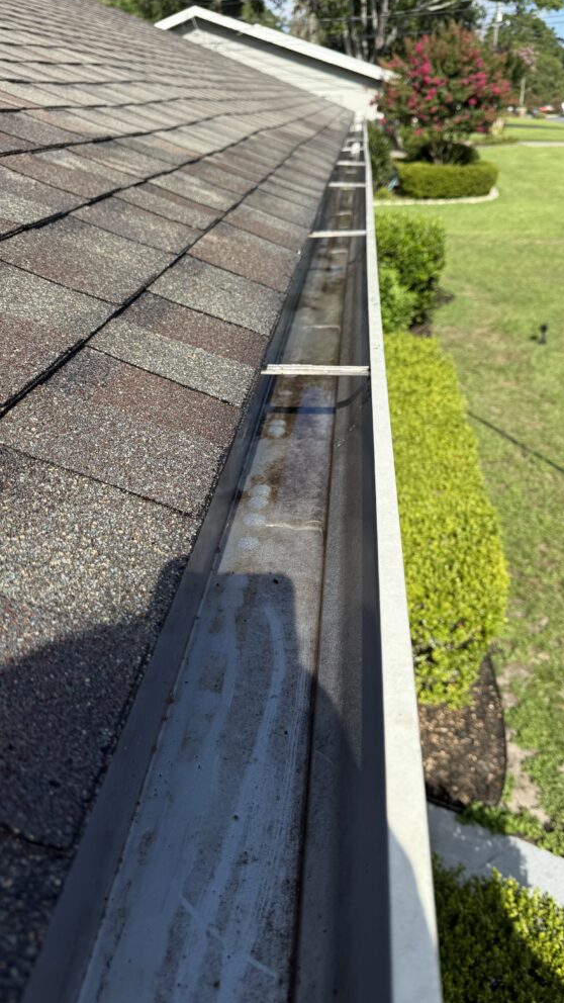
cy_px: 487
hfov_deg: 42.9
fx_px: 718
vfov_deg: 69.8
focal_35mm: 27
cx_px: 307
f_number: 1.78
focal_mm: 6.76
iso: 80
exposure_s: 1/3145
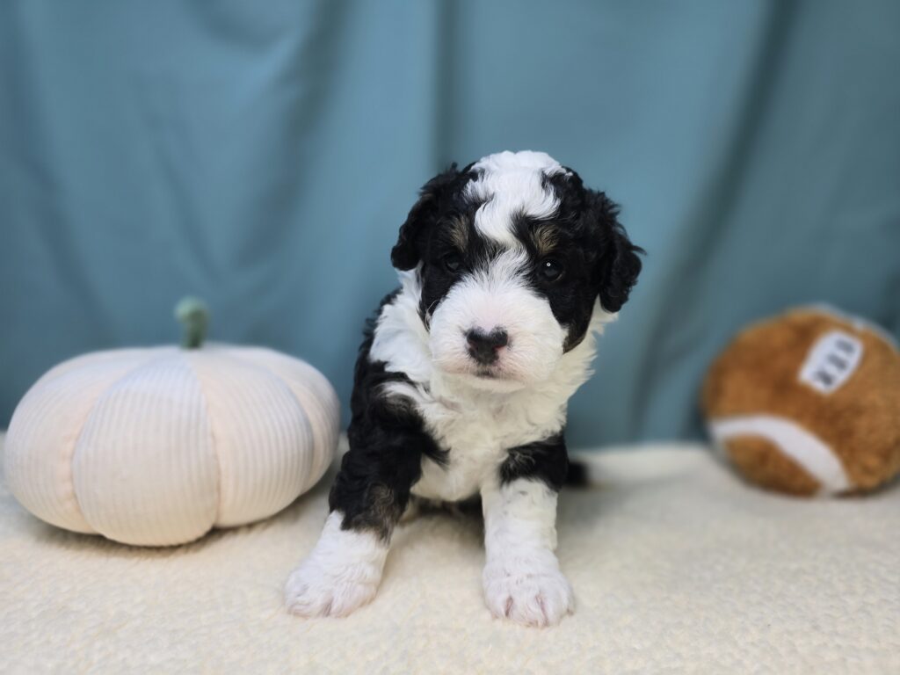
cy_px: 338
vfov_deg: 58.9
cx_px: 450
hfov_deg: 73.9
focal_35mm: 23
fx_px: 598
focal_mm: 6.3
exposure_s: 1/120
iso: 50
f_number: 1.7
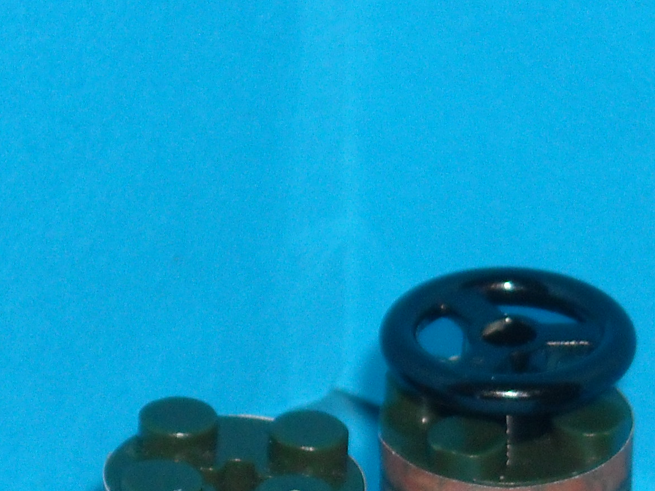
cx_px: 479
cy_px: 539
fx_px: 5543
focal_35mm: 293
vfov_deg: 5.1
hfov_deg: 6.8
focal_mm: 17.1
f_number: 4.7
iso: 200
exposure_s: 1/125
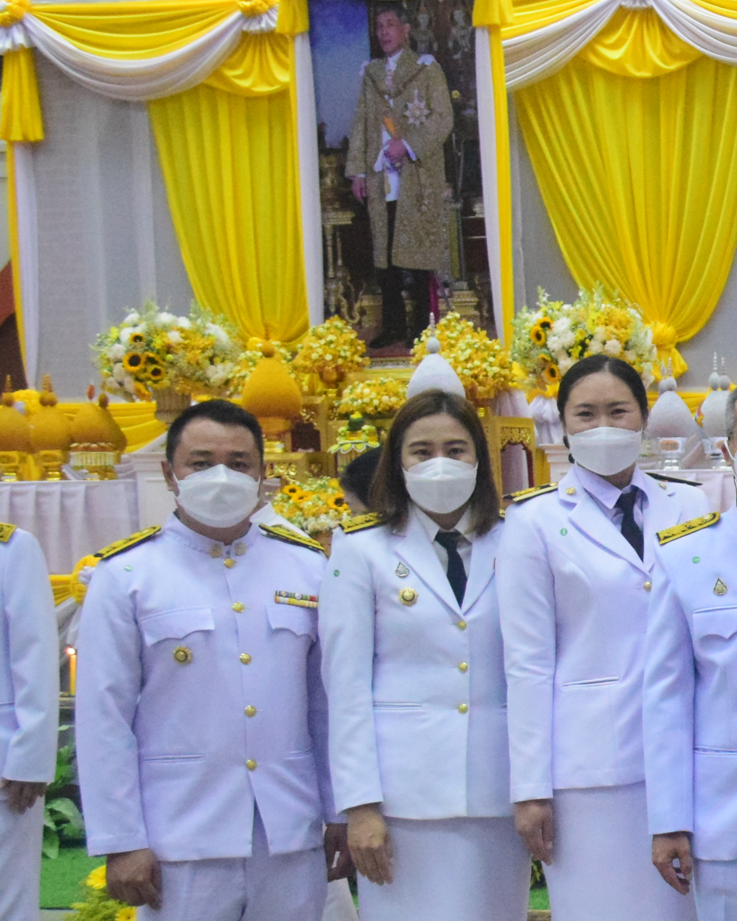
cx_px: 1149
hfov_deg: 17.9
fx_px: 2044
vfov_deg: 25.2
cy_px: 643
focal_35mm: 75
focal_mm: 20
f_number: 4.5
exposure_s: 1/400
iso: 5000
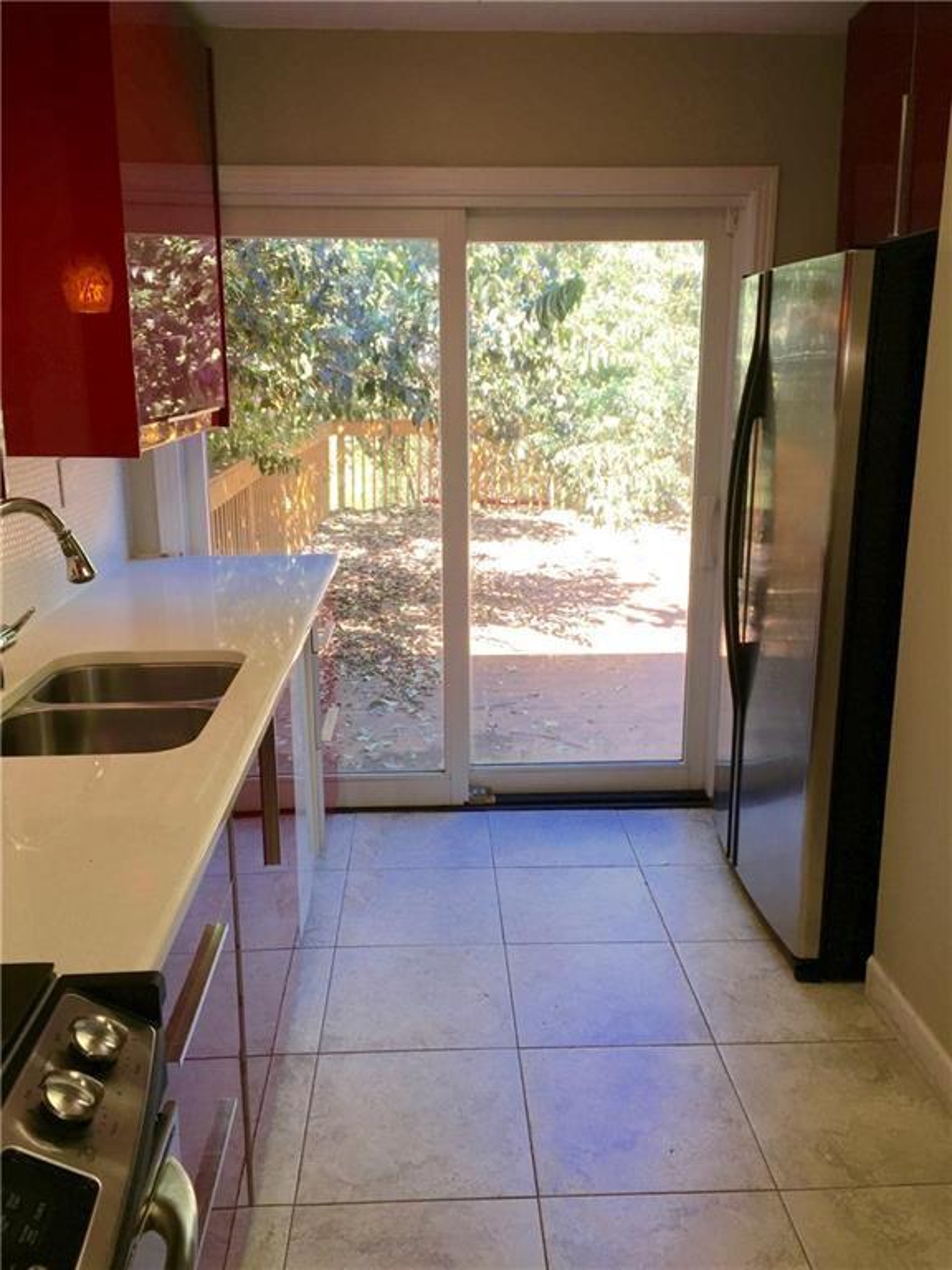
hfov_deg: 48.2
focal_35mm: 29
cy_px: 635
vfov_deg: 61.7
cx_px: 476
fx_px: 1063
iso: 32
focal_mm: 4.15
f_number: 2.2
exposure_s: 1/70
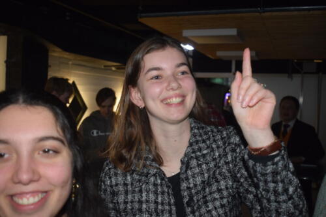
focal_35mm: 40
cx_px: 163
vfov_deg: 33.0
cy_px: 108
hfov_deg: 47.9
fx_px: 367
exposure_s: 1/60
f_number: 4.5
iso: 1600
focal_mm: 27
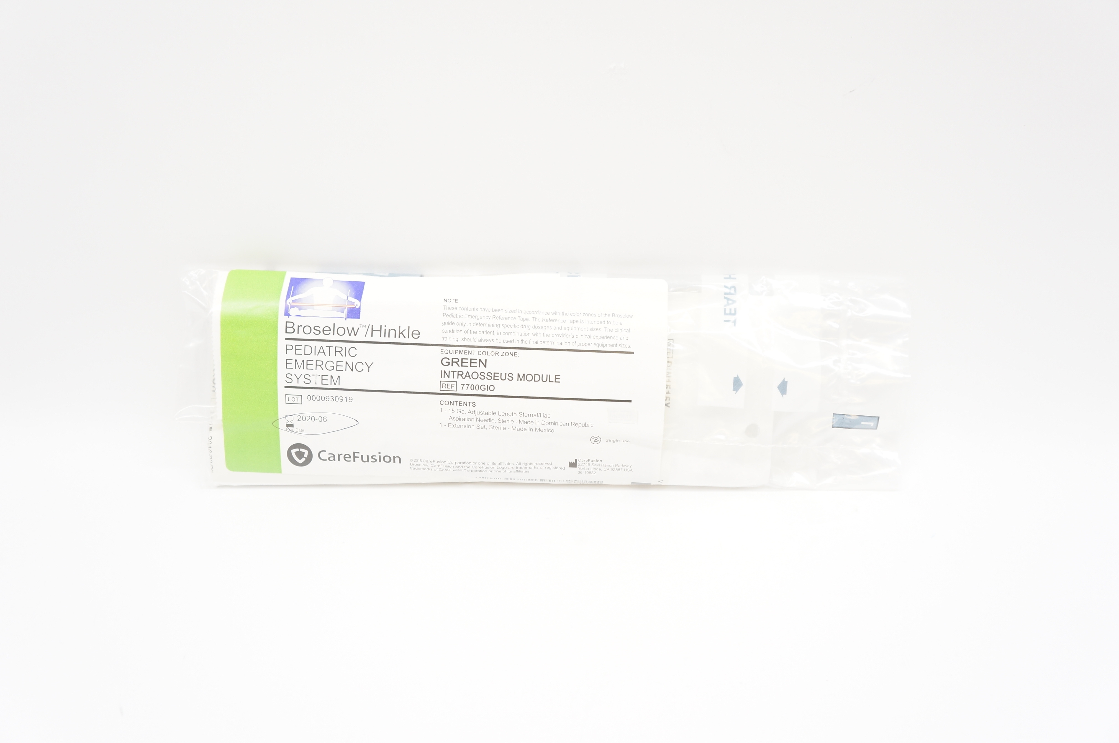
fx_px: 1118
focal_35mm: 36
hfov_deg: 53.2
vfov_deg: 36.8
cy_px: 372
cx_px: 560
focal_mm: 24
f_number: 4.5
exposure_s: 1/60
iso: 400
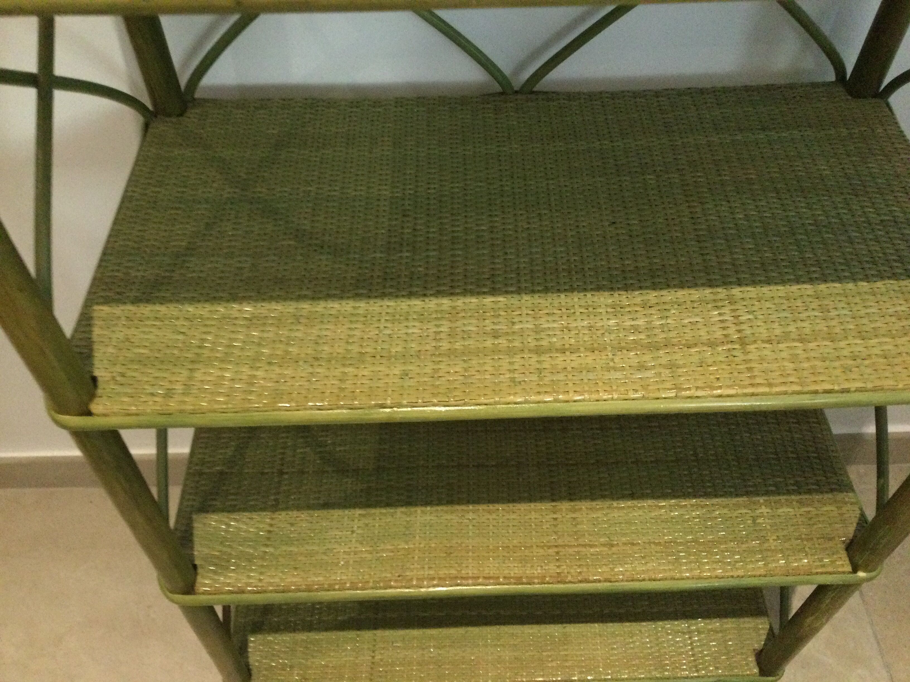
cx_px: 455
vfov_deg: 45.4
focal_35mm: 31
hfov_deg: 58.4
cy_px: 341
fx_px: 815
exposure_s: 1/20
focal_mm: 3.3
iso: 200
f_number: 2.4
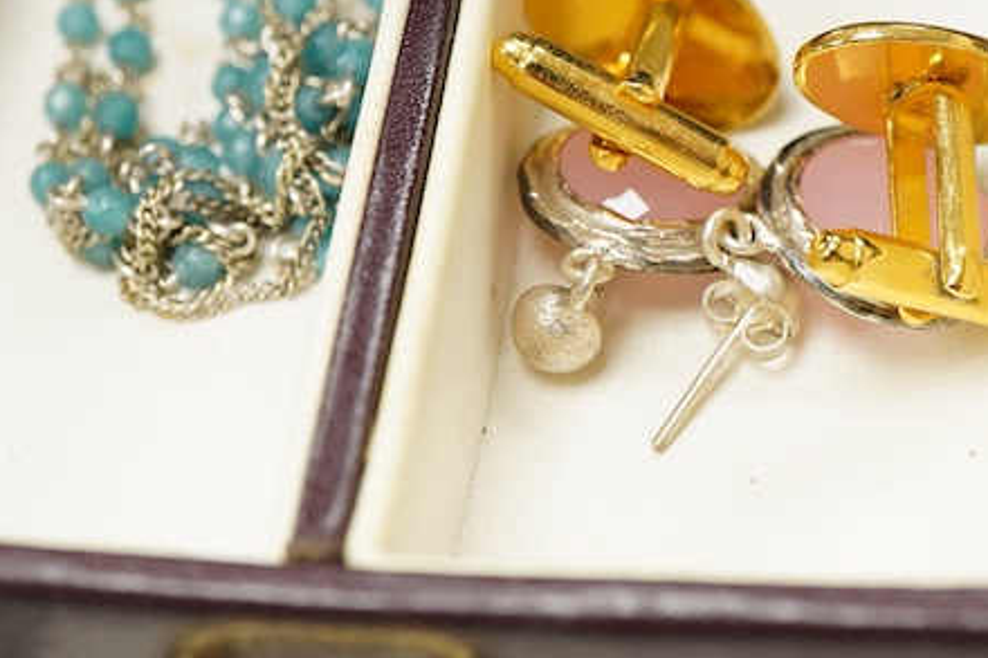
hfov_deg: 22.1
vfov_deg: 14.7
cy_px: 94
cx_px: 611
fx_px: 2524
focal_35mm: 92
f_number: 8
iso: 1250
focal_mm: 30
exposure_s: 1/125
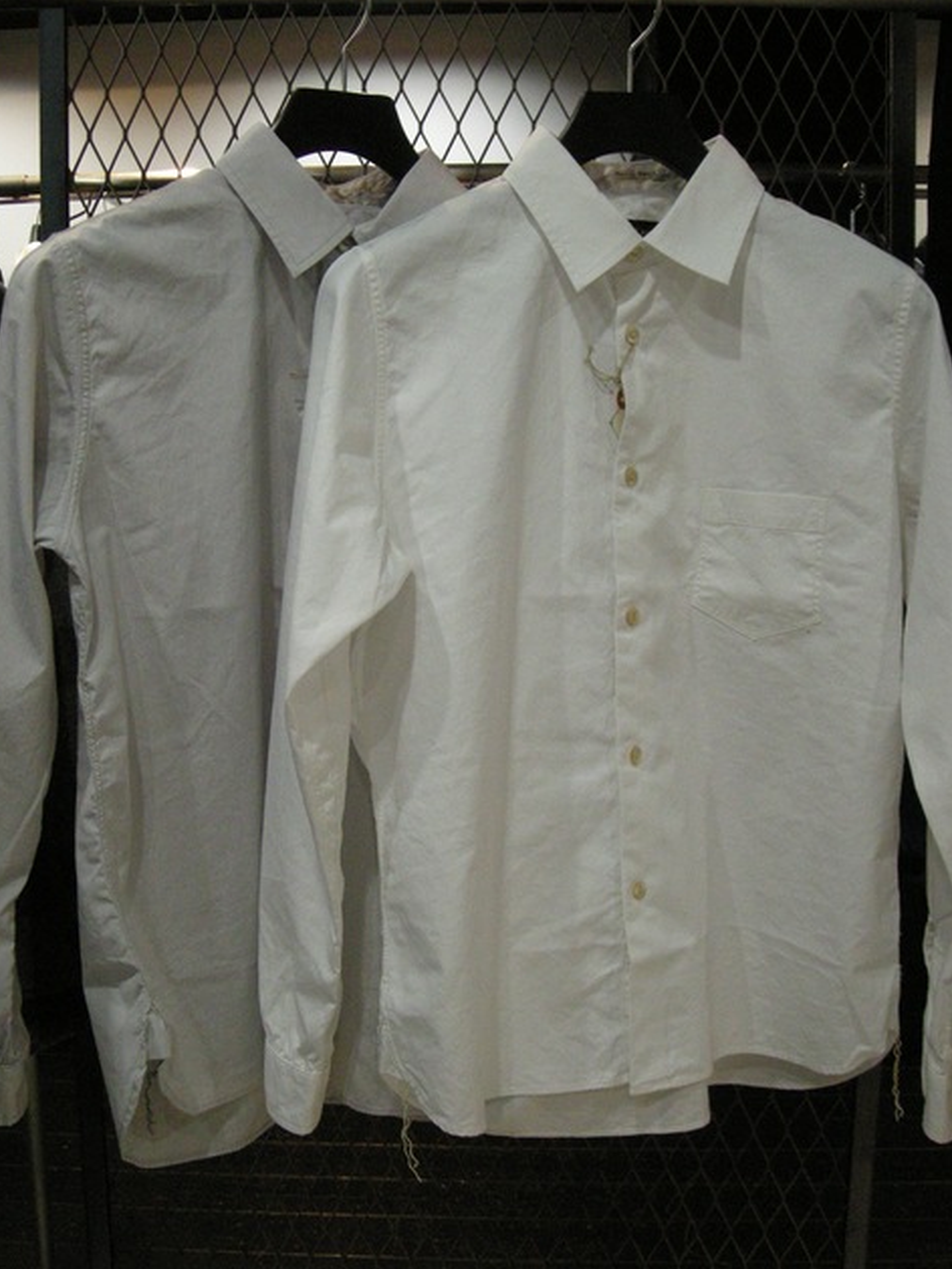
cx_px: 461
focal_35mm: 37
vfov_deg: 50.1
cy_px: 649
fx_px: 1356
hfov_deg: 38.7
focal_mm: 5.7
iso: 392
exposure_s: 1/60
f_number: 2.8
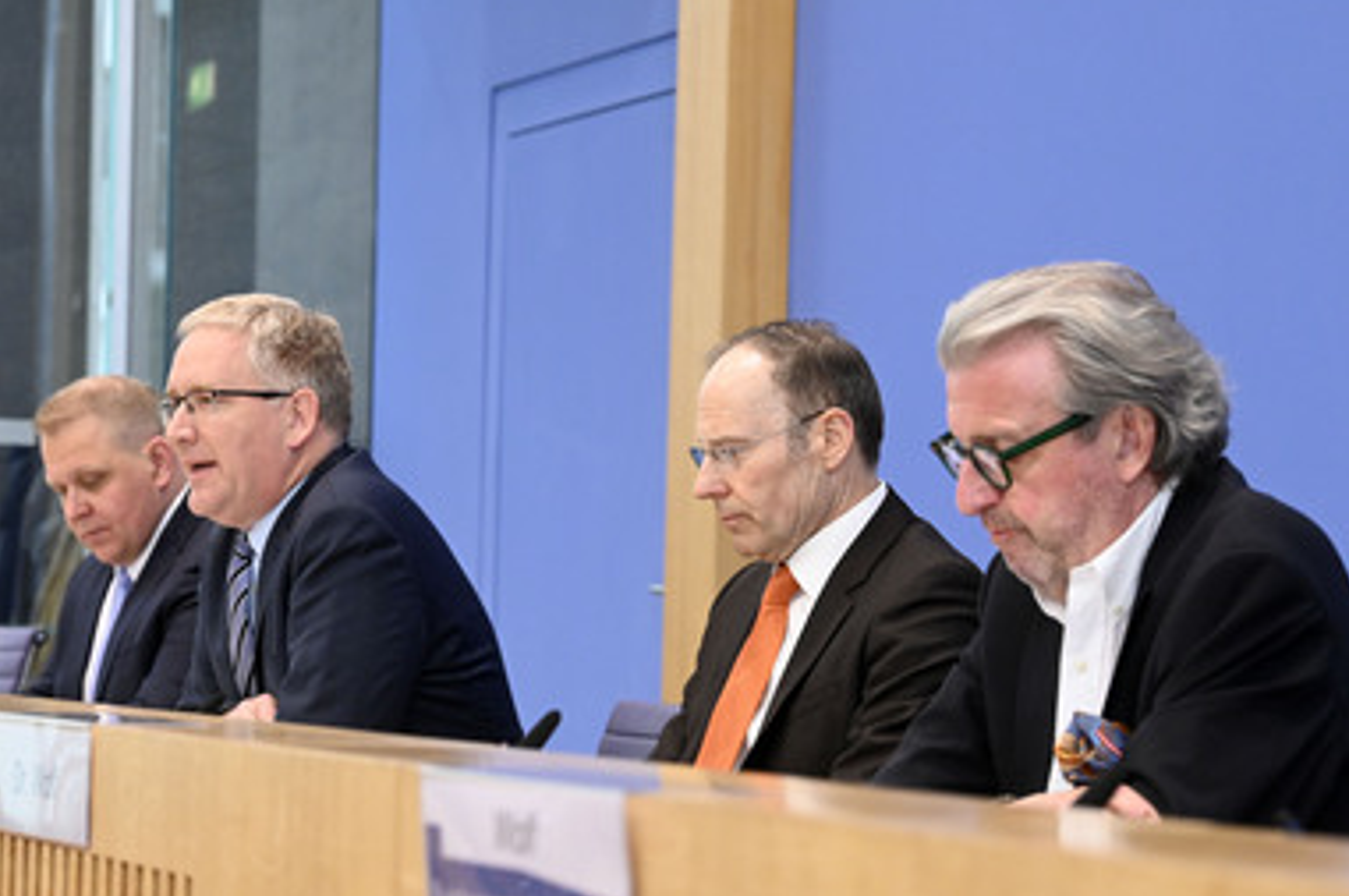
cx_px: 568
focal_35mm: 109
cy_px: 485
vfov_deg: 12.5
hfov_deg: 18.8
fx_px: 4079
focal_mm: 92
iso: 5000
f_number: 6.3
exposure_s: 1/500
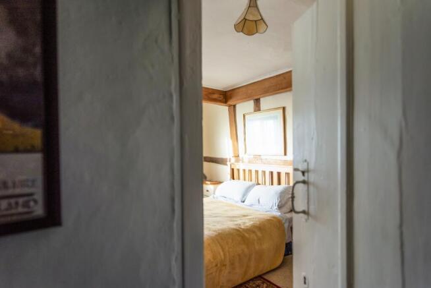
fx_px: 228
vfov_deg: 64.6
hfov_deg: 86.9
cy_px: 144
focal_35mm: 19
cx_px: 216
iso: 200
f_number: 3.2
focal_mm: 19
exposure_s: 1/200
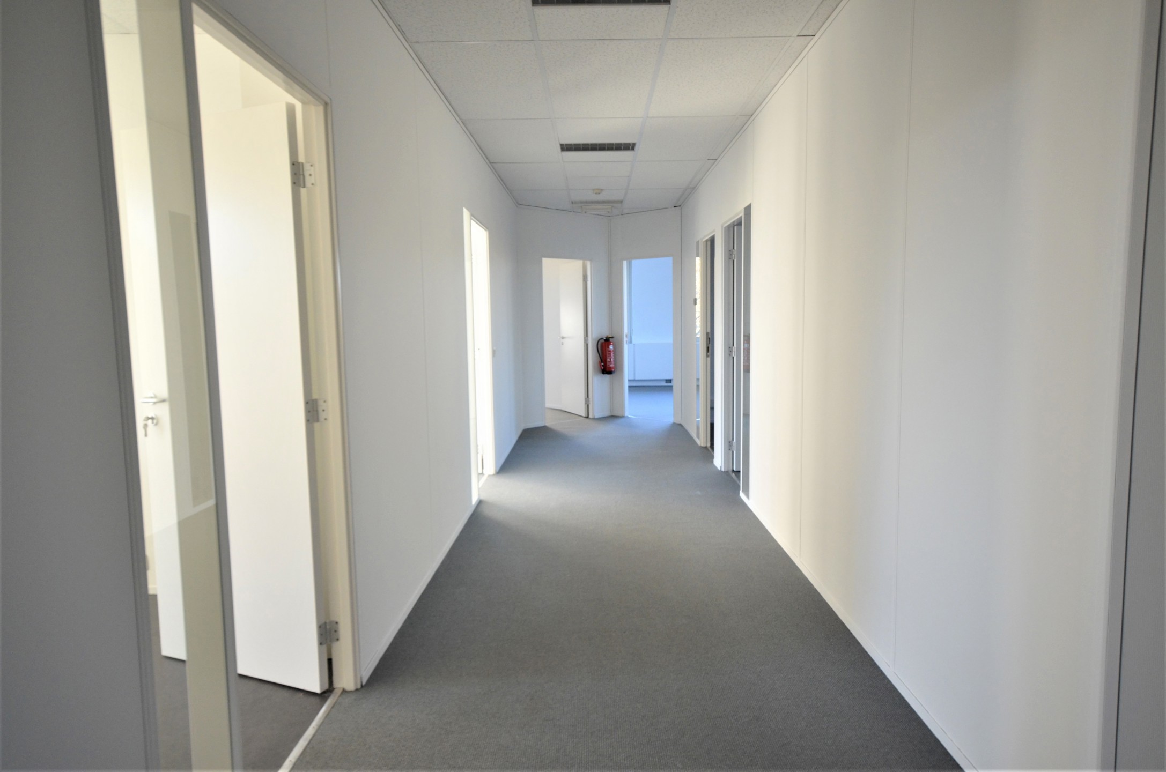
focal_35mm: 21
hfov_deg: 81.3
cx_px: 583
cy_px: 386
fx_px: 679
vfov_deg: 59.3
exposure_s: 1/60
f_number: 4.8
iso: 800
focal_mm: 14
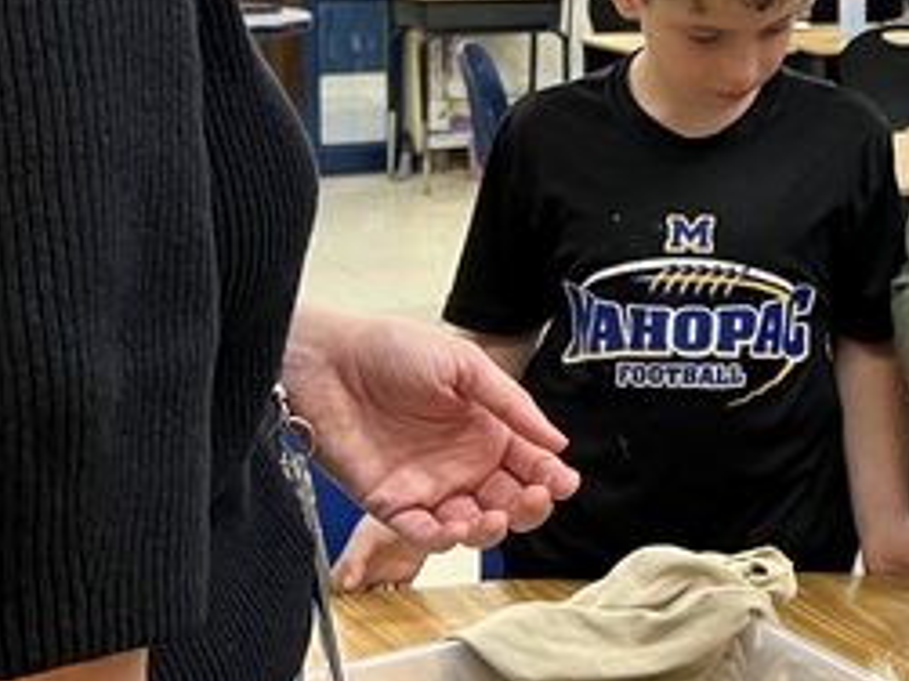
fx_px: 2178
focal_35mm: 83
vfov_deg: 17.5
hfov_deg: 22.0
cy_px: 72
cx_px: 1065
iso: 80
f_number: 1.5
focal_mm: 5.7
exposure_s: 1/60
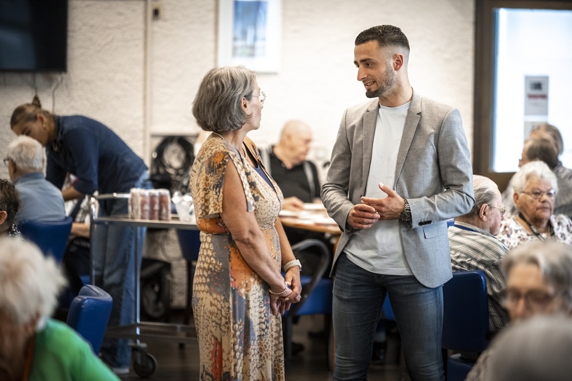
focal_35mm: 135
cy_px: 190
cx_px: 286
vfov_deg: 10.2
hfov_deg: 15.2
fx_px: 2144
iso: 1250
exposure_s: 1/200
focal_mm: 135
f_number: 2.8
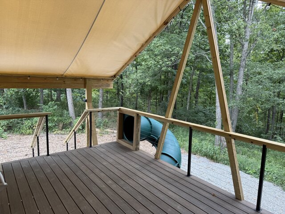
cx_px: 142
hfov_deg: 71.6
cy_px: 107
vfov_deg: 56.8
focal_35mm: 24
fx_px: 198
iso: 80
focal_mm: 6.76
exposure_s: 1/299
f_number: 1.78
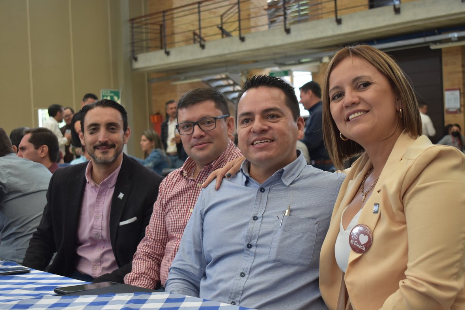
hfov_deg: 34.5
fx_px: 749
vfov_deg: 23.4
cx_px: 229
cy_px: 156
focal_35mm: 58
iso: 800
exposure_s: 1/60
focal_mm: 38
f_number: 4.8
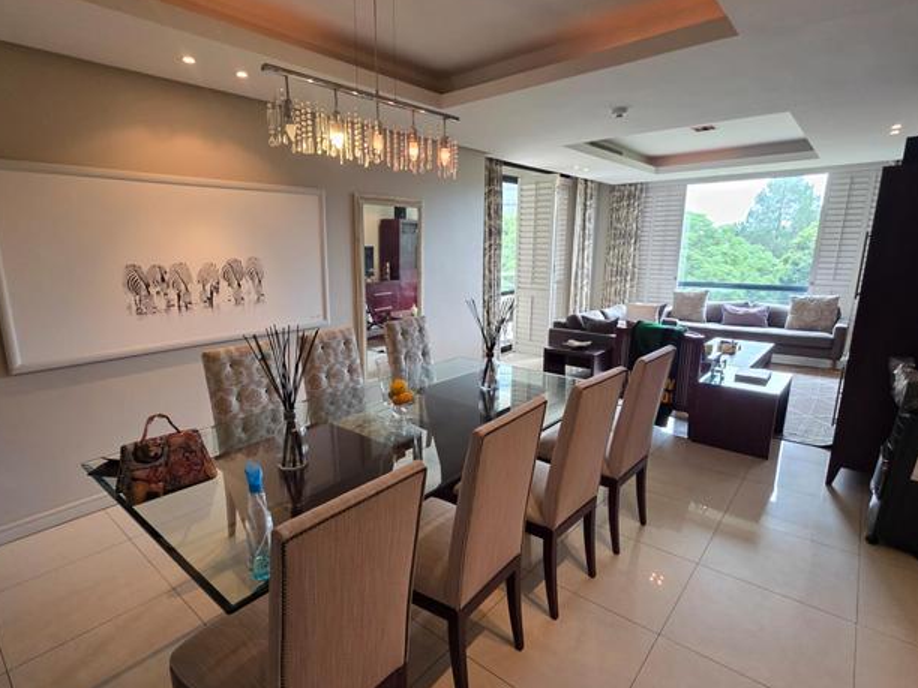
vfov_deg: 74.7
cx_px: 436
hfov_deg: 91.0
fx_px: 451
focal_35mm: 17
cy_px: 358
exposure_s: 1/100
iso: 250
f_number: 1.9
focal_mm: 2.2
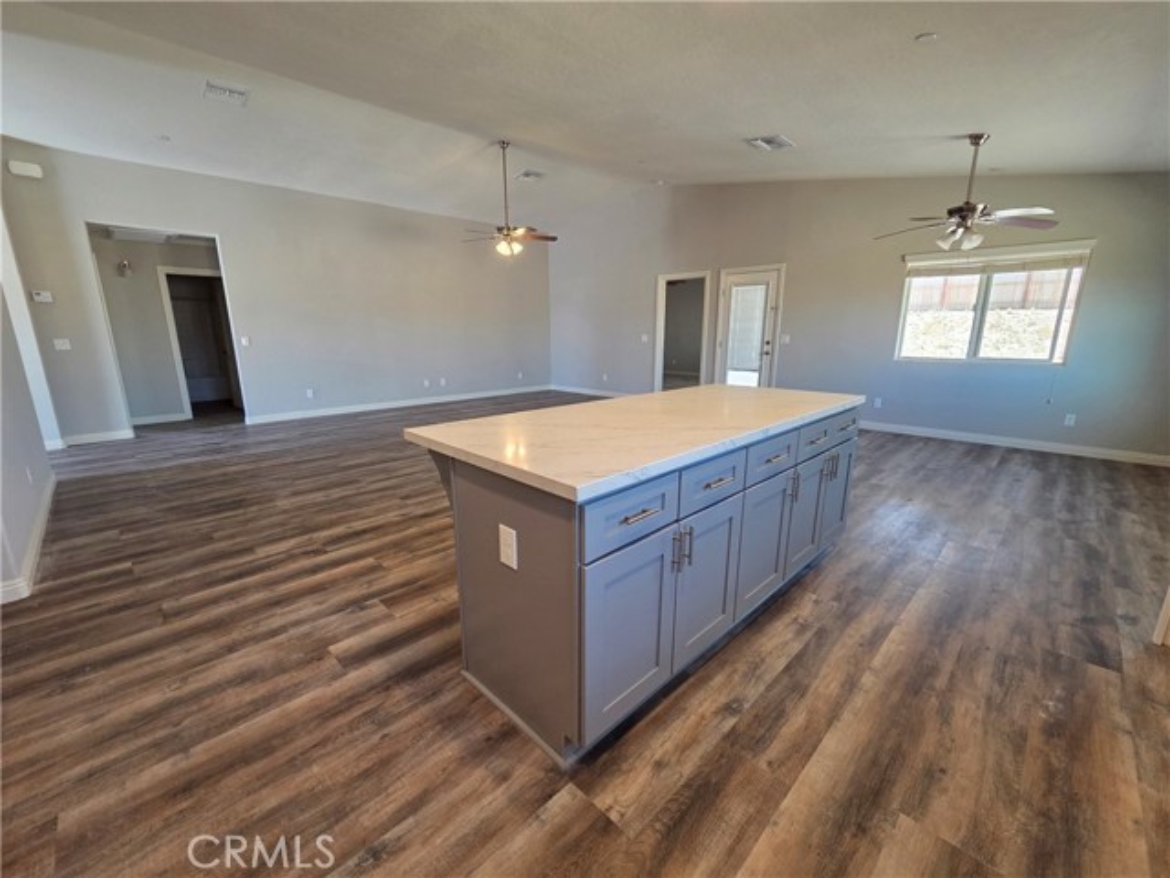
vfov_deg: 89.9
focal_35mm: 13
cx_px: 585
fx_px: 439
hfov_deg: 106.2
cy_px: 439
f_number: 2.2
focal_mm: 2.2
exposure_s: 1/120
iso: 250
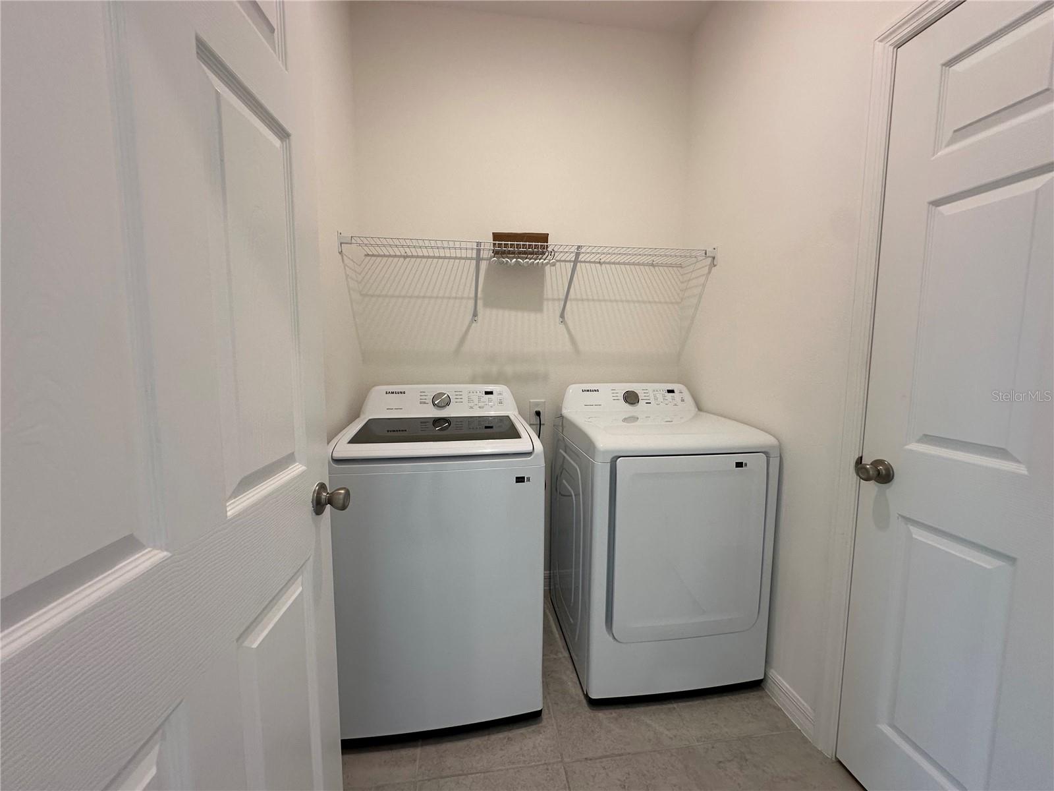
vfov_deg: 85.7
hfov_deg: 102.1
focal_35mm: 14
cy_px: 396
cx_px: 527
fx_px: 426
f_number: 2.2
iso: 160
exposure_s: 1/120
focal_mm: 2.22
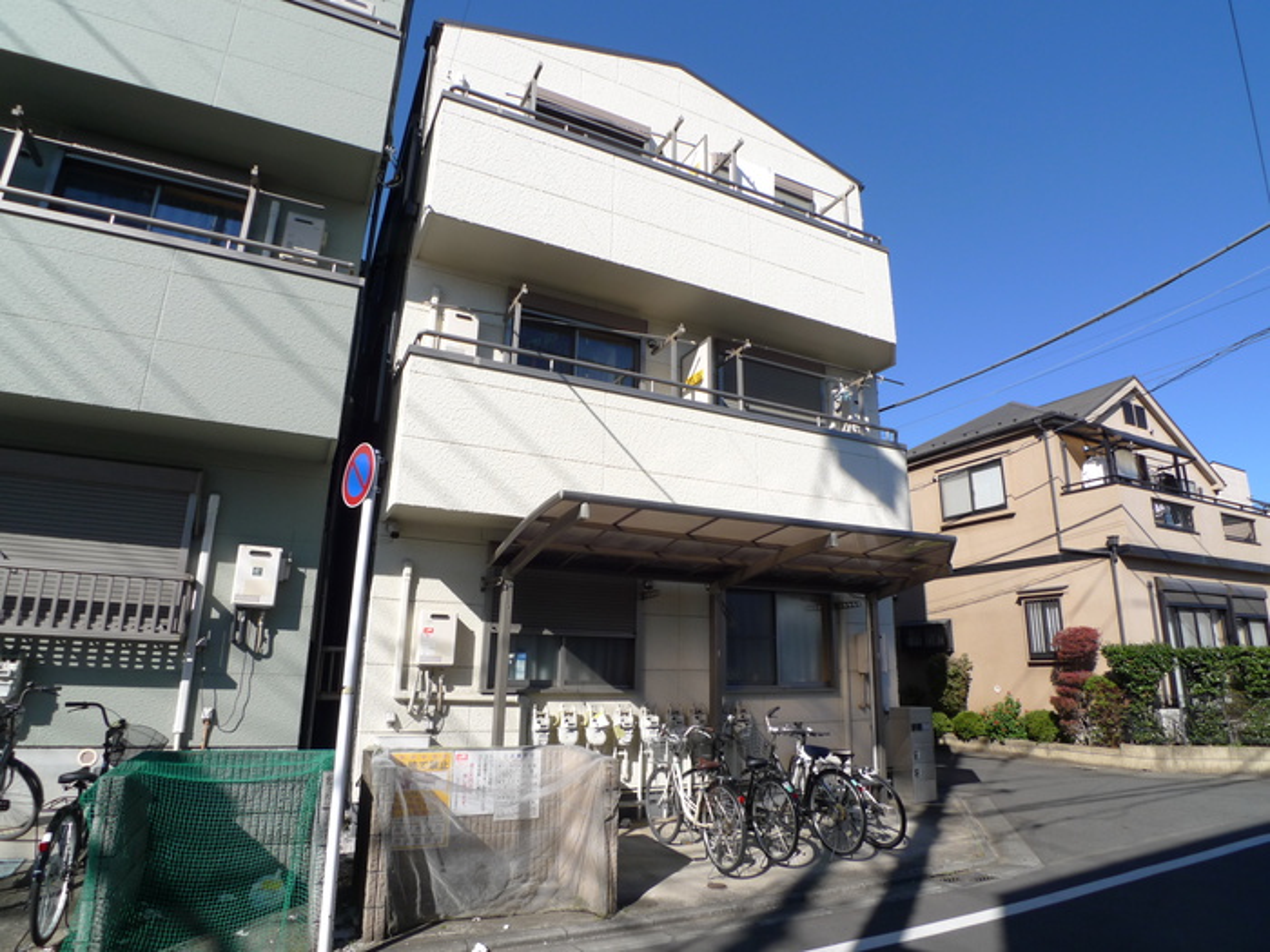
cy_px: 476
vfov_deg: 56.8
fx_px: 881
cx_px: 635
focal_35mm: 24
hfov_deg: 71.6
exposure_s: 1/800
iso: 80
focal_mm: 5.1
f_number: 4
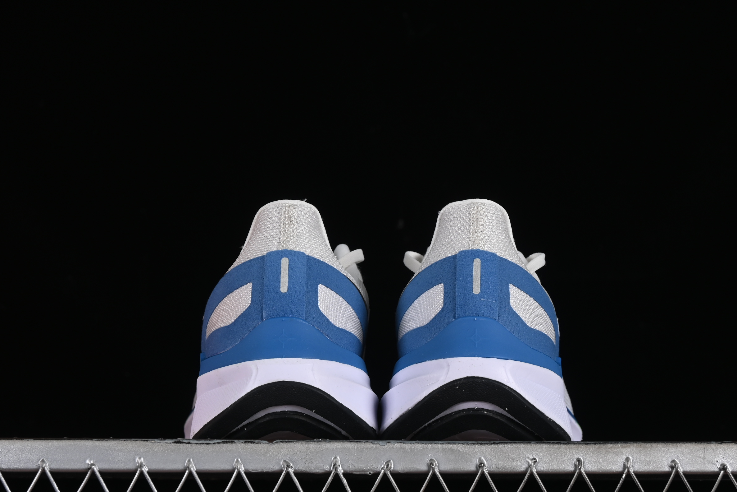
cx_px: 382
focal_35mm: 88
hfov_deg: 23.1
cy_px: 261
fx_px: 1801
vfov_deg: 15.5
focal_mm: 50
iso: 160
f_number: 8
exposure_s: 1/80
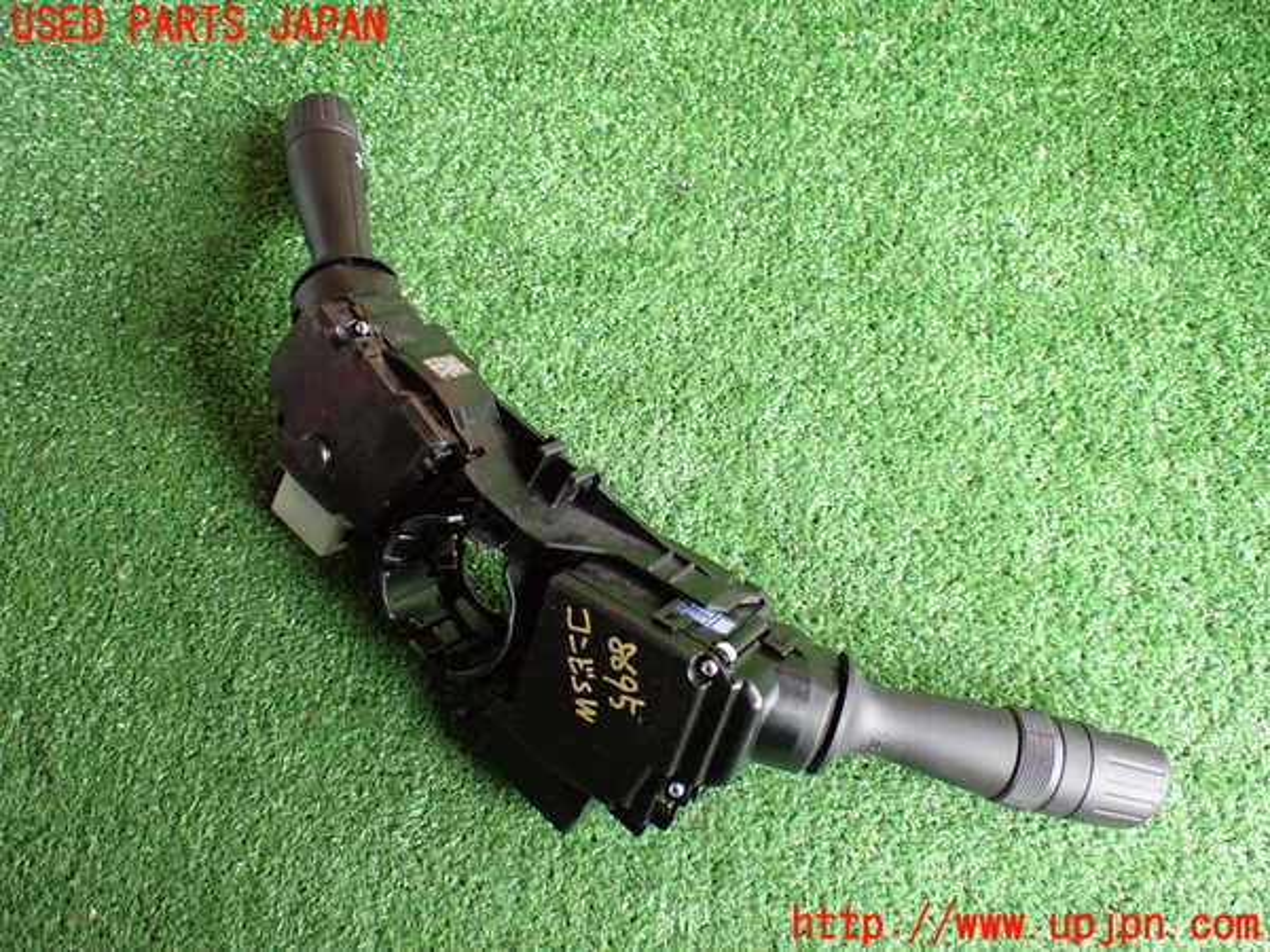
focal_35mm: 30
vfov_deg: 46.8
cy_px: 476
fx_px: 1101
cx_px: 635
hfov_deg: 60.0
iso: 800
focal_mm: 5.4
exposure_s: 1/125
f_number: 2.3
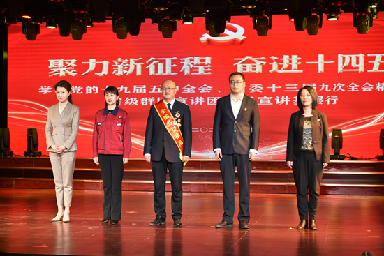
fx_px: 747
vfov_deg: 19.5
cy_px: 128
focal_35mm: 70
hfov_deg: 28.8
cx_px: 192
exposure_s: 1/125
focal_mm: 70
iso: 500
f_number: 5.6
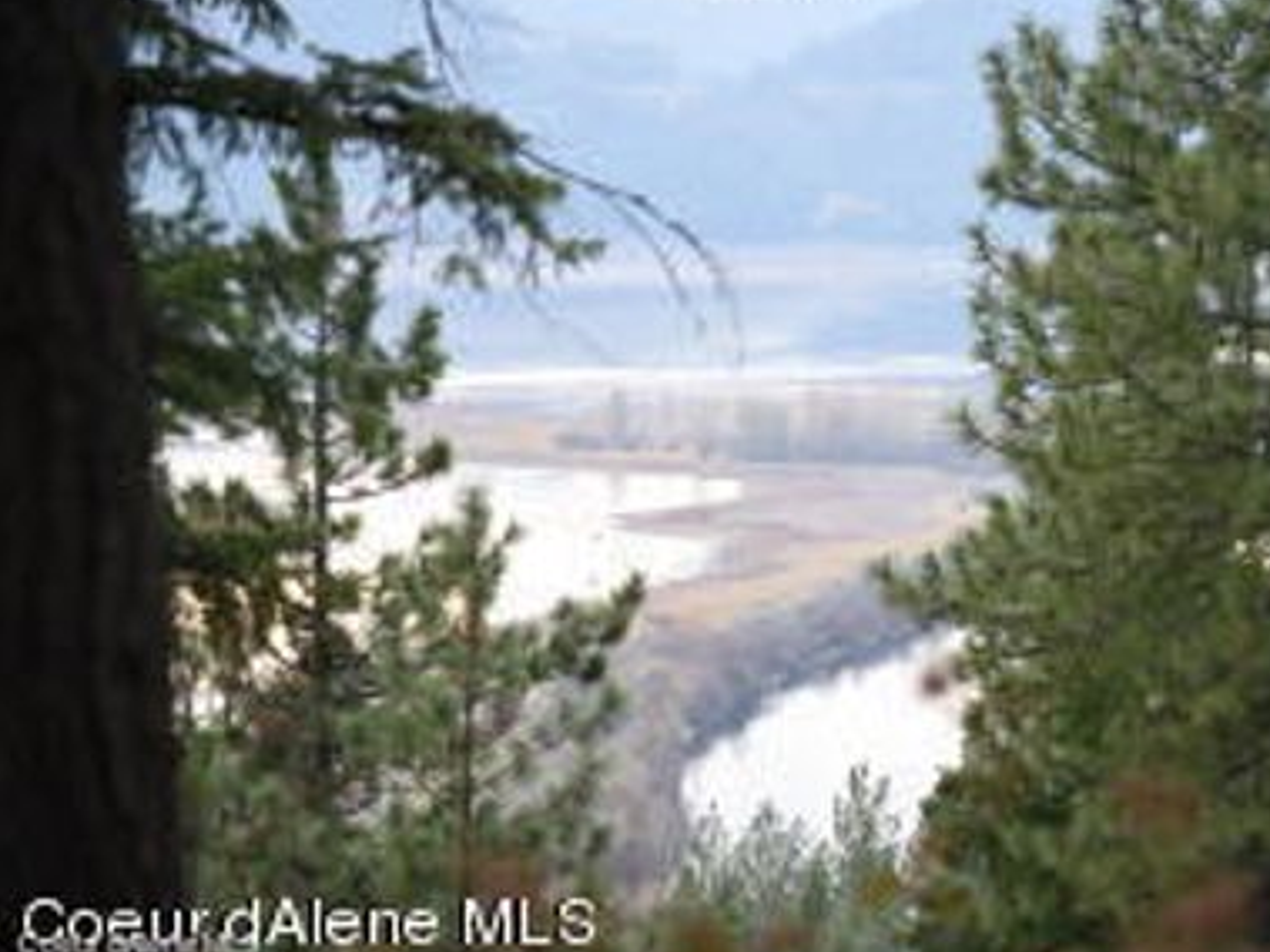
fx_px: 5208
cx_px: 821
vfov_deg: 10.4
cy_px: 427
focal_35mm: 142
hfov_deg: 13.9
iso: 320
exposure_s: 1/125
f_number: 4
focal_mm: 112
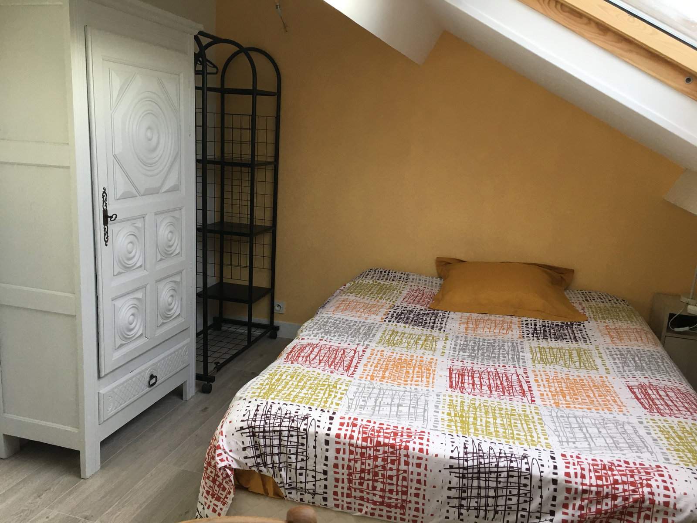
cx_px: 348
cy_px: 262
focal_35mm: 29
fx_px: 584
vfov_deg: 48.2
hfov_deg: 61.7
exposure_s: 1/33
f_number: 2.2
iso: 50
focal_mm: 4.15
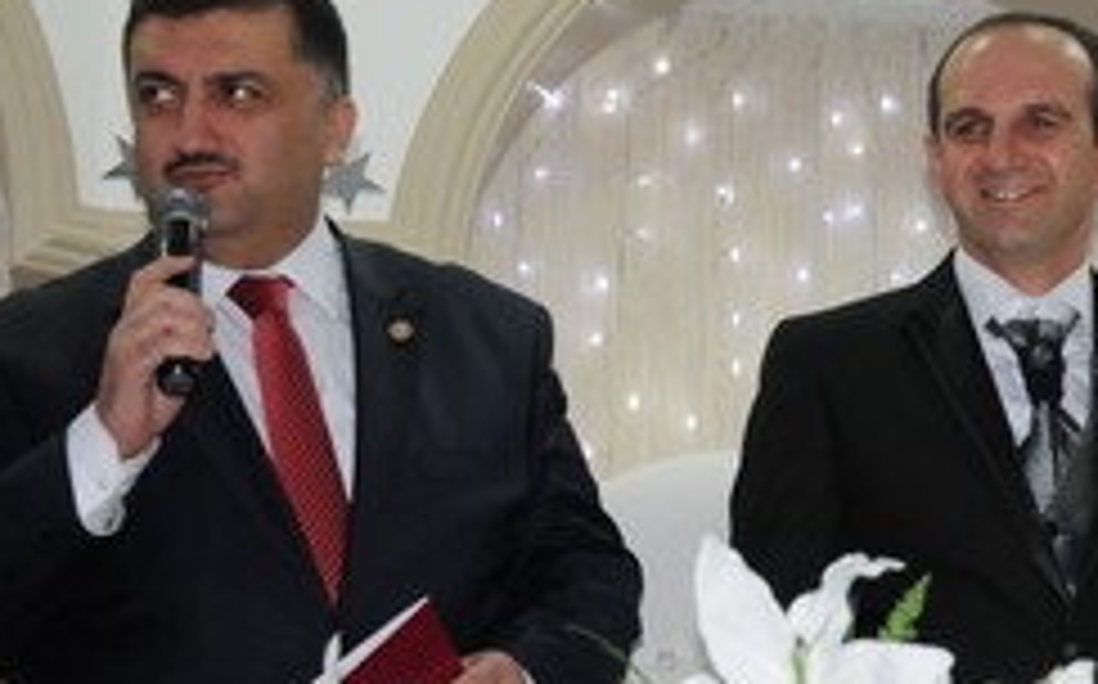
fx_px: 3795
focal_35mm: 127
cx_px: 900
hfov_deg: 16.3
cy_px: 322
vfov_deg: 10.3
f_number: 5.6
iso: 1250
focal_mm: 45
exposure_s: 1/60
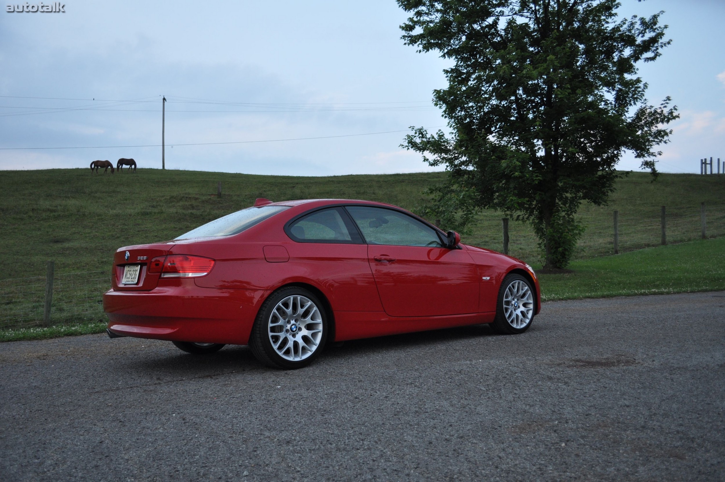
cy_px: 241
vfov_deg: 39.9
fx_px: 664
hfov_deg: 57.3
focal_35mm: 33
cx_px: 362
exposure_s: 1/60
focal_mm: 22
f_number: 4
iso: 450
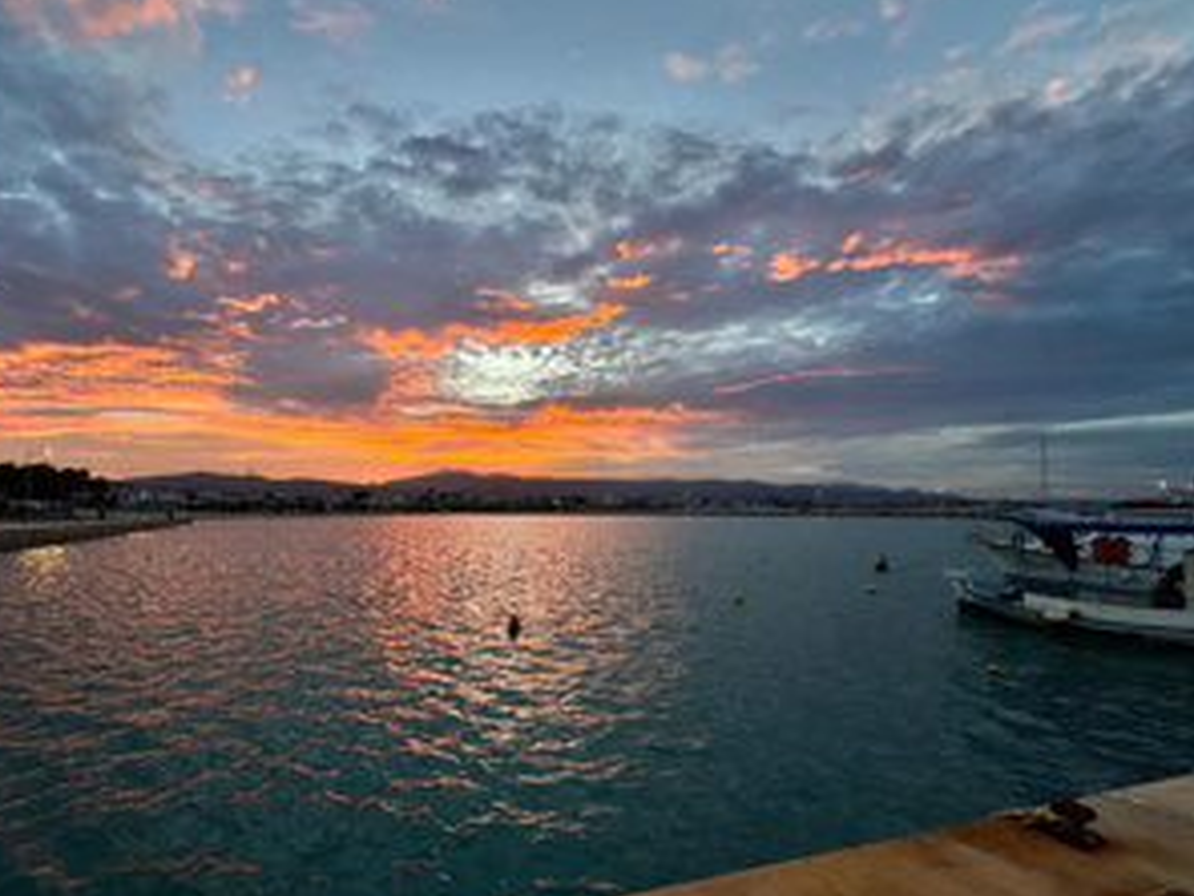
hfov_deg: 89.7
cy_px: 517
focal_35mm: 17
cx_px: 472
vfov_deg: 74.3
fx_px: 586
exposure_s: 1/100
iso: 40
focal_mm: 2.22
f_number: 2.2
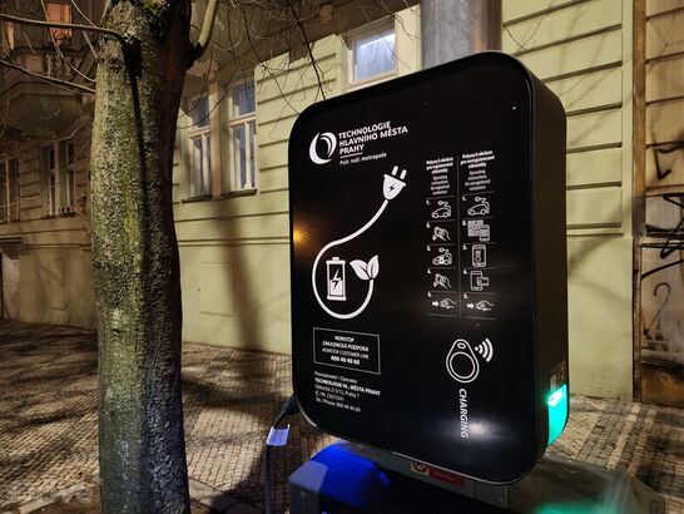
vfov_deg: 58.9
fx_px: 455
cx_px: 342
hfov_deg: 73.9
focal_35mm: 23
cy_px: 257
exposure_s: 1/11
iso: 1250
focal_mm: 5.4
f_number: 1.8
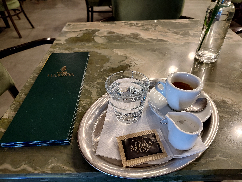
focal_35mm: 23
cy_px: 91
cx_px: 121
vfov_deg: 58.9
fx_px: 161
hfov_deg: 73.9
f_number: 1.8
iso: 563
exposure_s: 1/33.3
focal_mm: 5.56
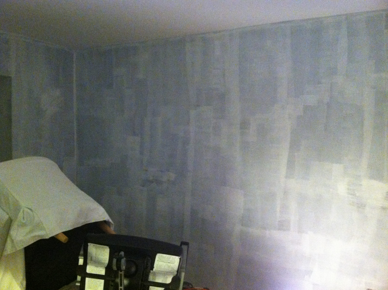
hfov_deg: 52.7
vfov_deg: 40.6
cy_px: 145
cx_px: 194
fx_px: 392
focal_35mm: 35
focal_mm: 3.85
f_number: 2.8
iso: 800
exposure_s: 1/15
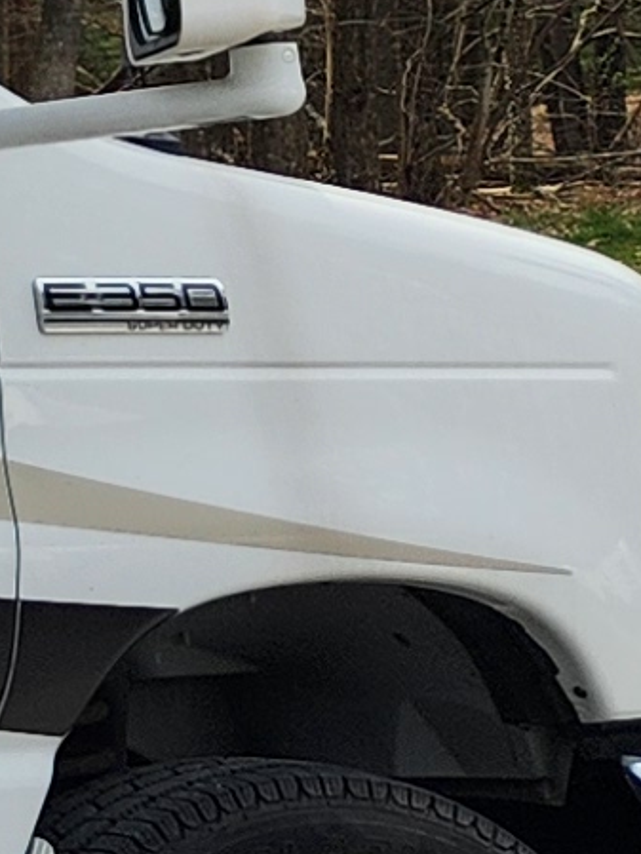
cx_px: -2821
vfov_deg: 9.6
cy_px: 179
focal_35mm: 205
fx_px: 5059
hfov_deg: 5.2
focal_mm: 5.4
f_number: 1.8
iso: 20
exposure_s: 1/1111
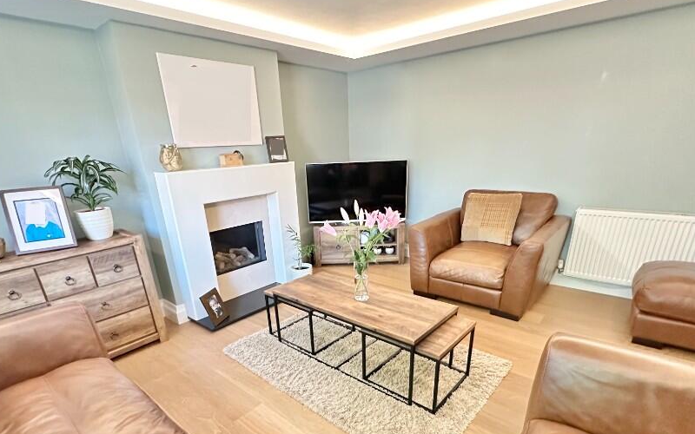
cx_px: 335
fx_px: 360
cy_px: 293
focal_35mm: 19
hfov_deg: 88.0
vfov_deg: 60.6
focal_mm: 2.22
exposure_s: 1/60
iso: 1000
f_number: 2.2
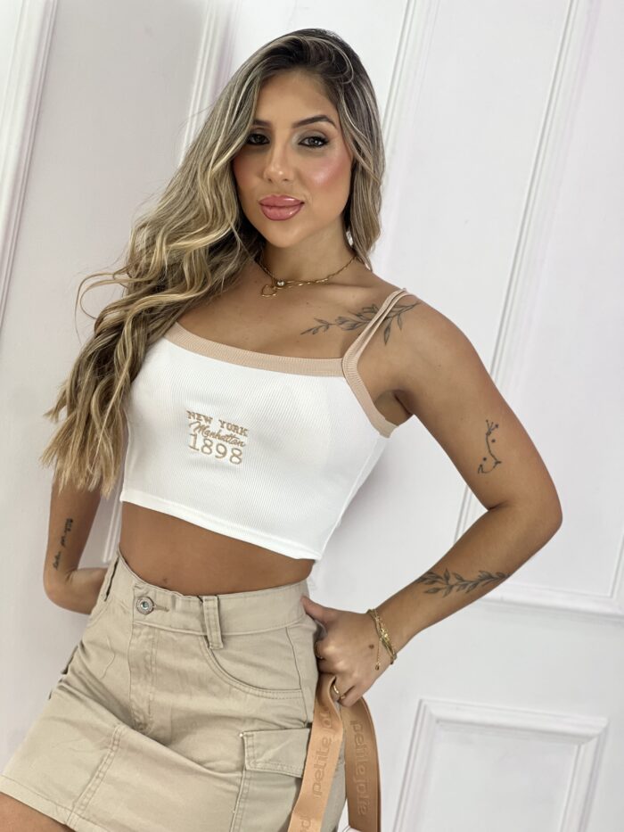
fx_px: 1850
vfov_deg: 25.3
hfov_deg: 19.1
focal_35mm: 77
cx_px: 312
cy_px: 416
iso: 80
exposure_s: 1/120
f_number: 2.8
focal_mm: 9
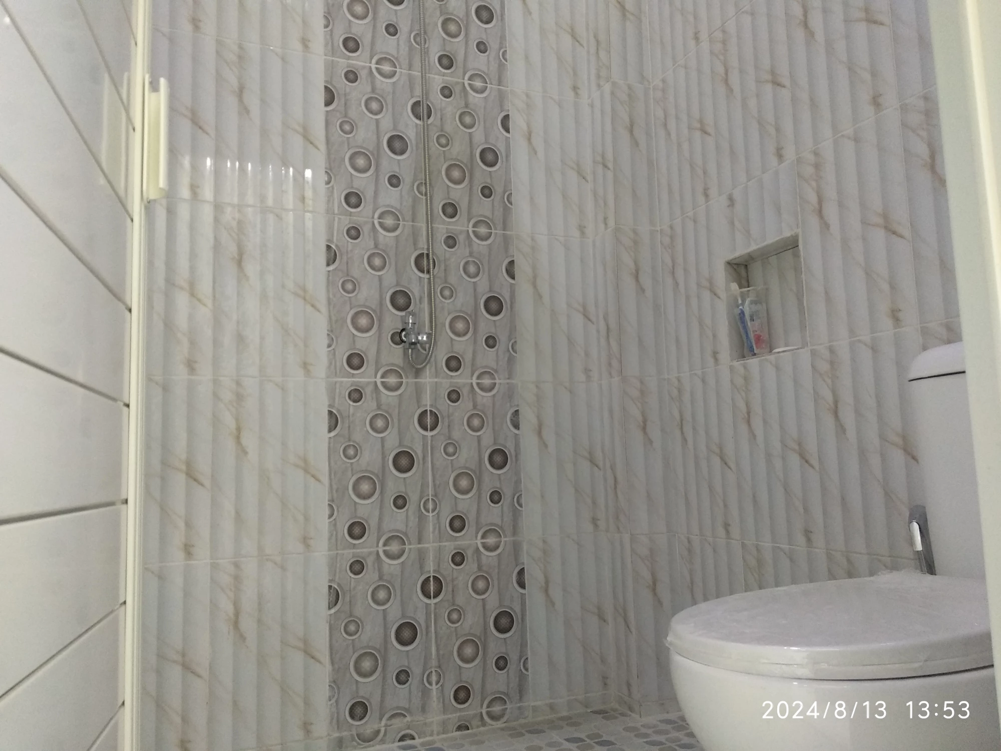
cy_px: 376
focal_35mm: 26
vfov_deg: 53.1
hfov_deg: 67.3
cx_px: 500
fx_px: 752
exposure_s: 1/25
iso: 640
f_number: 2.2
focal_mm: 3.81
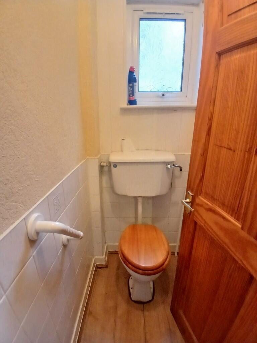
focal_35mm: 17
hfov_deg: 74.7
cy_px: 172
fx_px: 168
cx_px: 128
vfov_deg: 91.0
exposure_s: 1/33.3
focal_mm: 1.4
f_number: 2.2
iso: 400
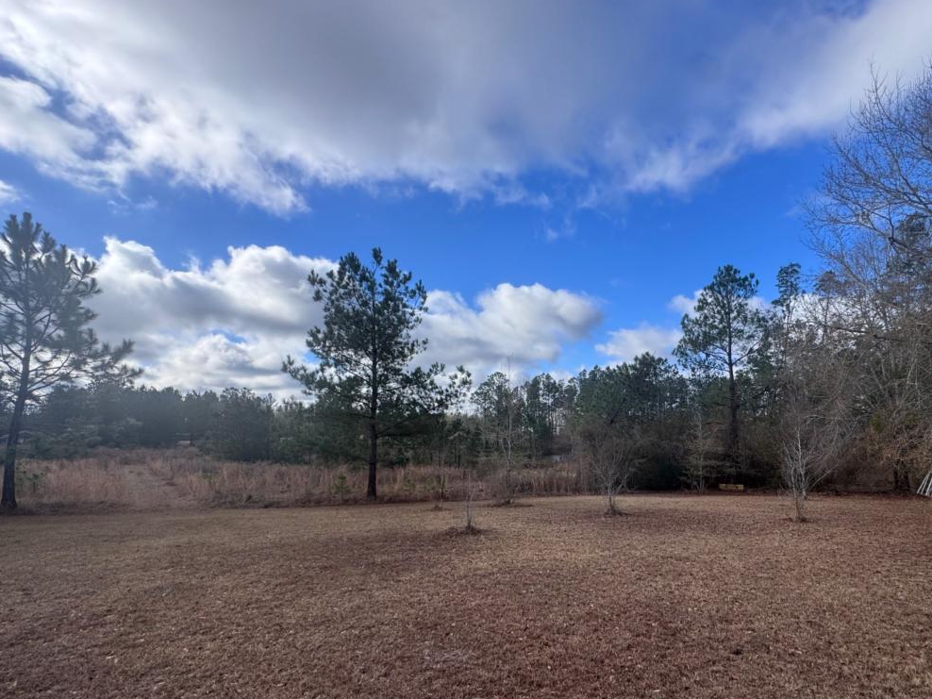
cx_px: 544
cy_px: 396
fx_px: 458
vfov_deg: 74.4
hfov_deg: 90.2
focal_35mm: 17
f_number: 2.2
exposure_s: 1/1672
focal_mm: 2.22
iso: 50
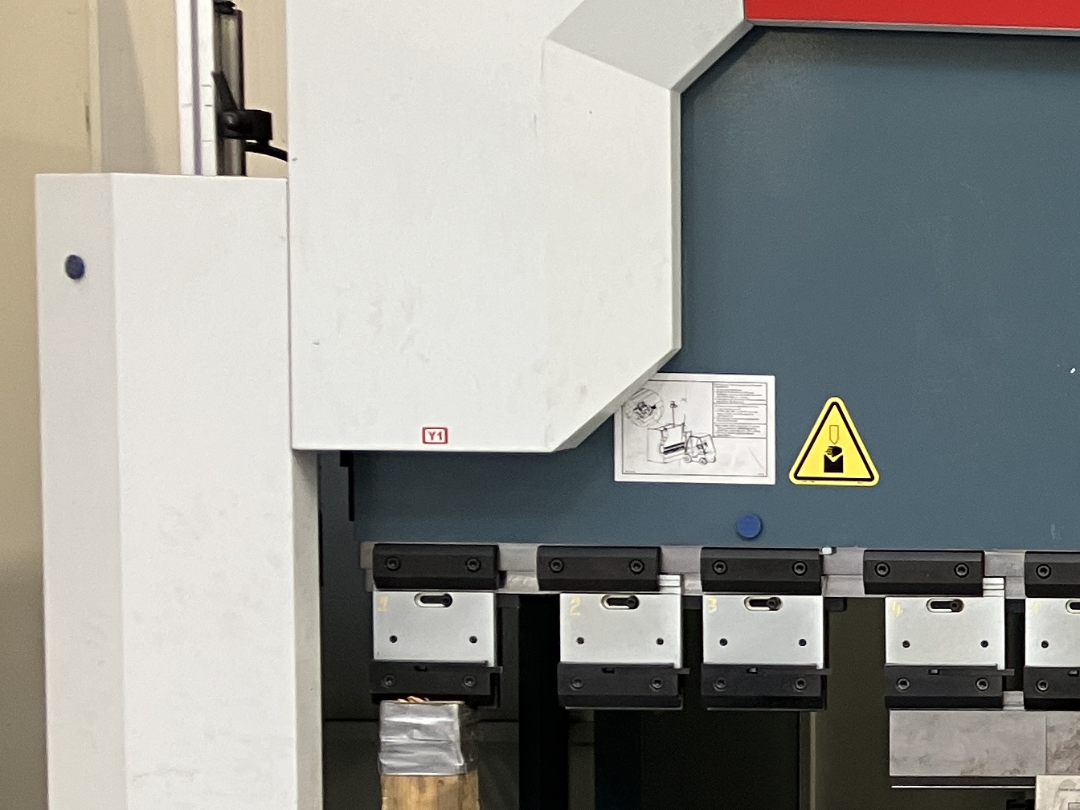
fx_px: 2621
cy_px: 584
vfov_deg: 17.5
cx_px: 1527
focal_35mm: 84
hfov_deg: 20.5
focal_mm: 3.99
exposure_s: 1/50
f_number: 1.8
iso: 64
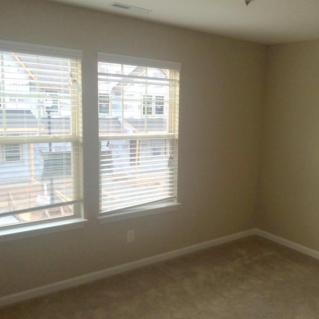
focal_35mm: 35
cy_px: 162
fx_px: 365
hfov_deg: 46.6
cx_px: 209
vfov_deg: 47.2
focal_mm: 4.15
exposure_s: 1/30
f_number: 2.2
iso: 50
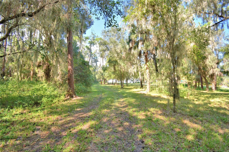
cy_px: 76
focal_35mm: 15
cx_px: 114
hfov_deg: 100.4
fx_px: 95
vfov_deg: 77.3
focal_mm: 10
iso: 200
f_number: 4.5
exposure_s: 1/250
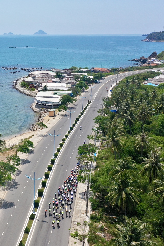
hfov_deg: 46.4
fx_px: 191
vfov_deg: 65.5
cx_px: 82
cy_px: 123
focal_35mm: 28
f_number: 5
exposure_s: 1/1000
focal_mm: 10.26
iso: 100
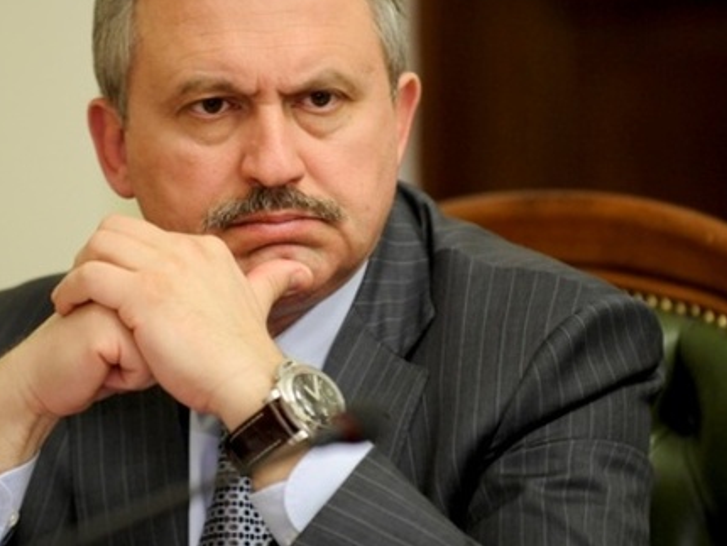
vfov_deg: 5.2
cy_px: 216
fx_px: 6010
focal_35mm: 286
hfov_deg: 6.9
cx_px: 309
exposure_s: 1/125
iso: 2000
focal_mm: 200
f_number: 2.8
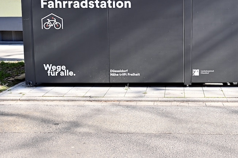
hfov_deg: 39.2
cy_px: 59
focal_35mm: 49
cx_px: 181
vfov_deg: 27.4
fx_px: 324
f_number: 5
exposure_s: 1/100
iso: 100
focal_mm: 31
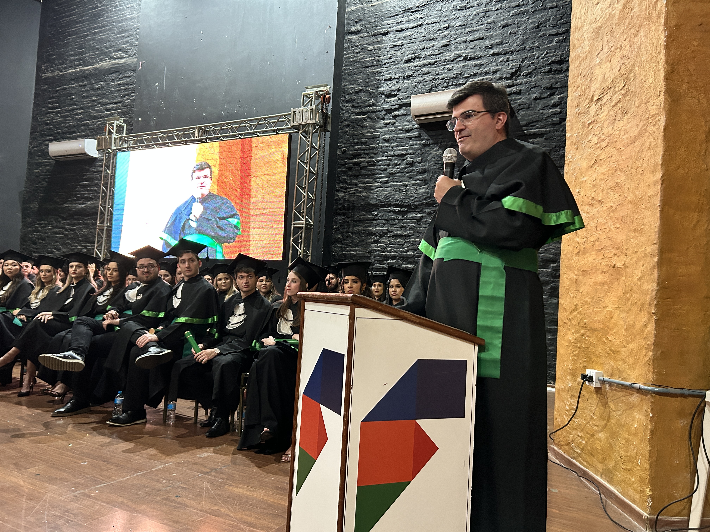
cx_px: 355
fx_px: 533
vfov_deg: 53.1
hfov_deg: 67.3
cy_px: 266
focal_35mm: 26
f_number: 1.5
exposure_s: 1/30
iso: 500
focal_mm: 5.7
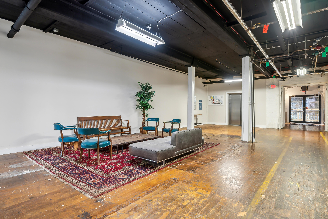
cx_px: 164
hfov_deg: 90.0
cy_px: 110
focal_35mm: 18
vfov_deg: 67.4
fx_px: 164
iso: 320
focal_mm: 18
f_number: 7.1
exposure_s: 1/2.5
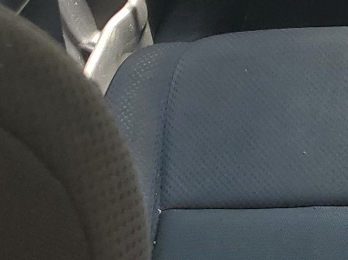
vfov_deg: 13.4
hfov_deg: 15.3
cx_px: 643
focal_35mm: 109
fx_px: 1095
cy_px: 12
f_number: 1.5
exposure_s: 1/196
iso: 50
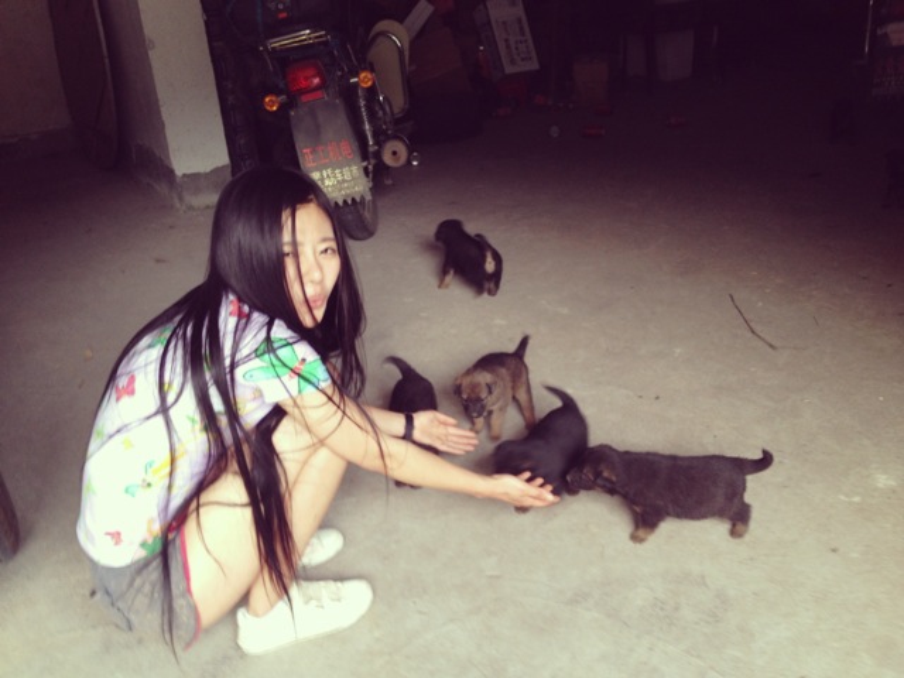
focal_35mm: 35
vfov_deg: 40.7
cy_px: 339
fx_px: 914
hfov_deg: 52.6
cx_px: 452
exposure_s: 1/20
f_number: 2.4
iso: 64
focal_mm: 4.28
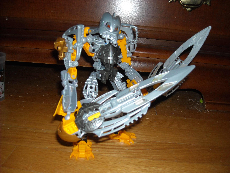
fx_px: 233
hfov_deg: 52.6
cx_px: 115
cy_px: 86
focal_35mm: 35
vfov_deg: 40.7
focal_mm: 5.7
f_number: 2.8
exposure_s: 1/60
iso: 200
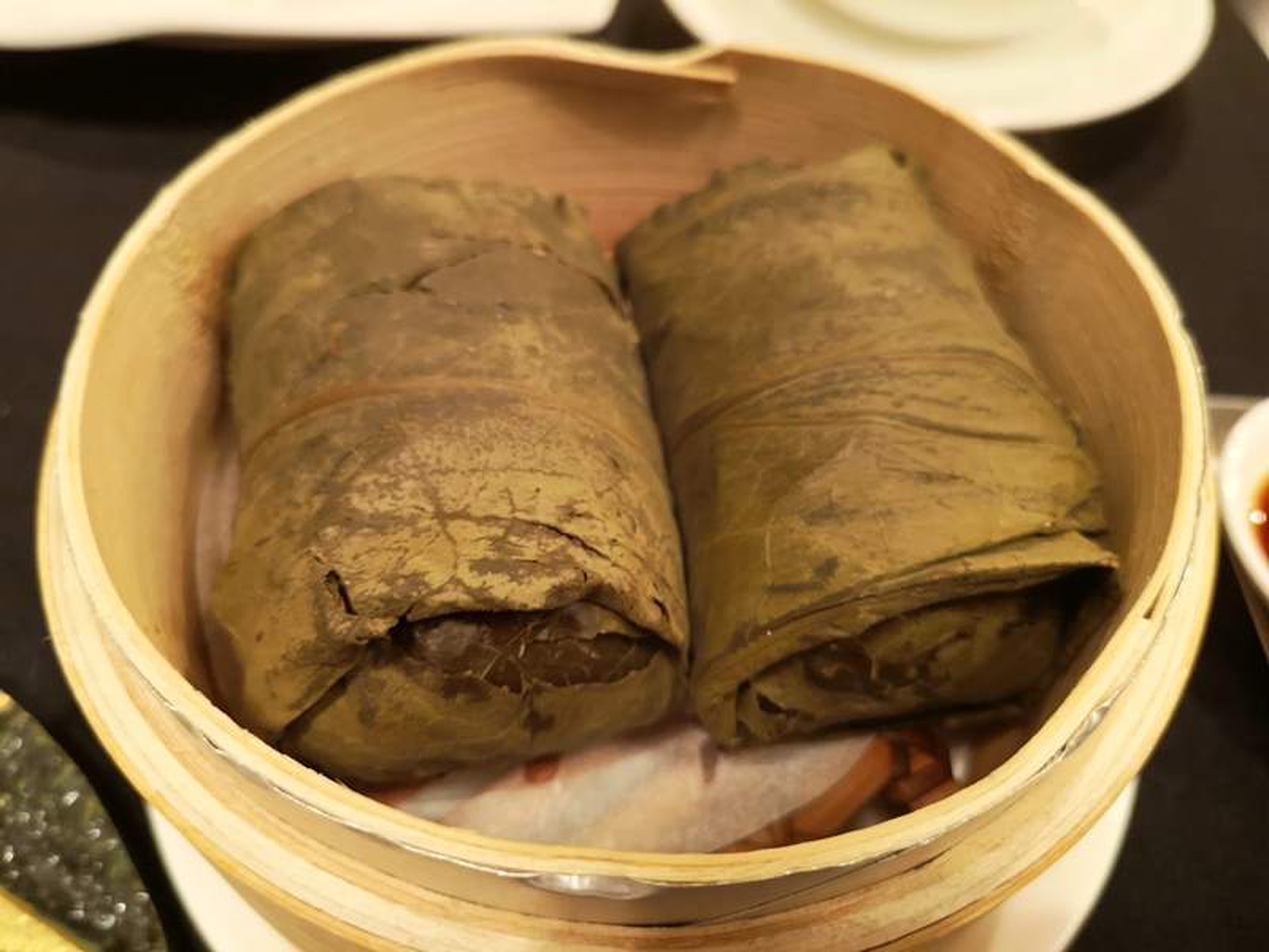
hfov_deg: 65.3
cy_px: 476
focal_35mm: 27
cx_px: 634
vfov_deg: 51.4
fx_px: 990
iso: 320
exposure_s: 1/24
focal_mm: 3.95
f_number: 1.8
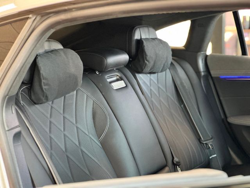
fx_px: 556
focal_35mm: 77
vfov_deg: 19.1
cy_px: 94
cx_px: 125
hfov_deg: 25.3
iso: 400
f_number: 2.8
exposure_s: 1/30
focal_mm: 9
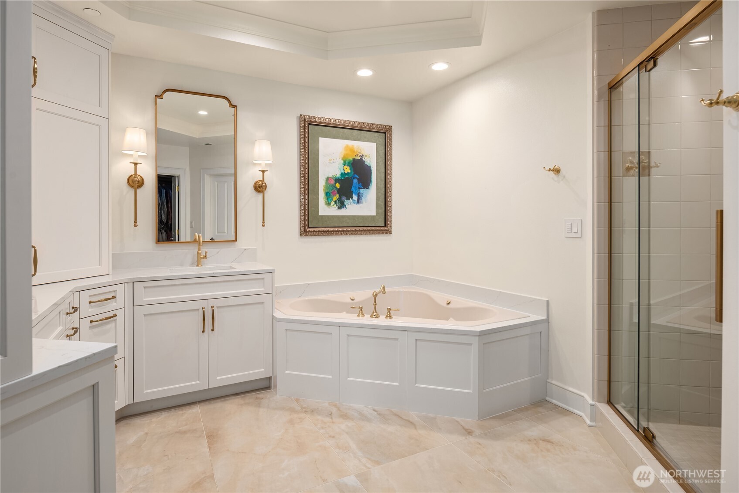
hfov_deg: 86.9
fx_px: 390
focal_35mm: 19
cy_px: 246
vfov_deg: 64.6
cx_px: 370
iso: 100
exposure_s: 1/13
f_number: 7.1
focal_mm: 19
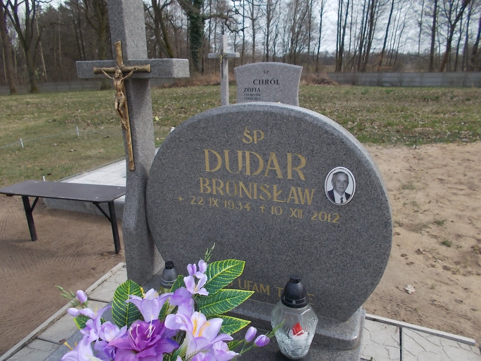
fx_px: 361
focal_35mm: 26
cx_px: 240
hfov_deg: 67.3
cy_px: 180
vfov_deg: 53.1
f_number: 3.2
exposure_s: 1/400
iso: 80
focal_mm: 4.6
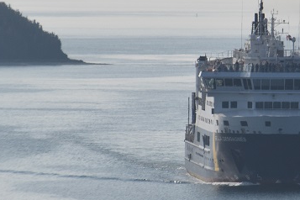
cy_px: 67
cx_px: 245
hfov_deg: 5.6
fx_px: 3045
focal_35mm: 365
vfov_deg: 3.8
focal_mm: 85
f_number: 11
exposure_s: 1/500
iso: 200
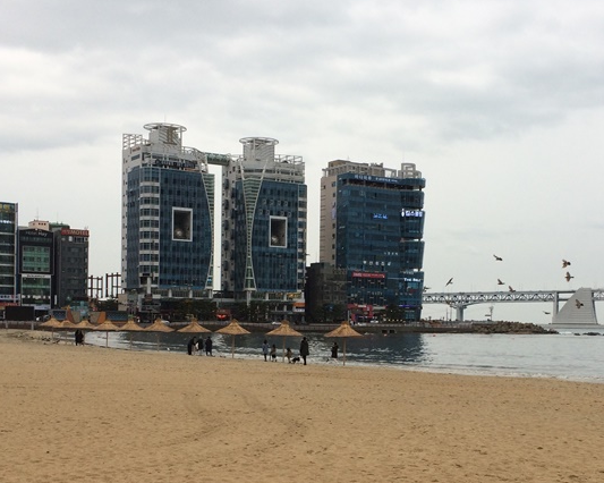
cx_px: 351
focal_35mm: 51
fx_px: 911
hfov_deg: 36.6
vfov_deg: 29.4
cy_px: 328
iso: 32
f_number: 2.2
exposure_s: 1/336
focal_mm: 4.15
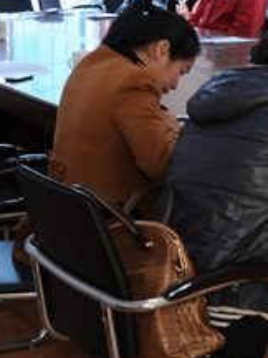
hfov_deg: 15.3
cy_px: 128
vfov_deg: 20.4
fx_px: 991
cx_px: 222
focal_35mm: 96
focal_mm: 24
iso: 200
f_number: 5.6
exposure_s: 1/15
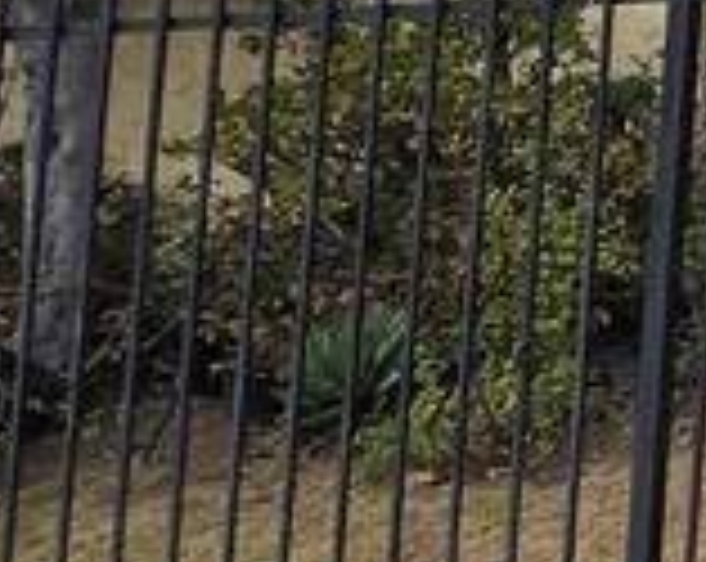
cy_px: -90
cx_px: 1889
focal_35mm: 83
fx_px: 1731
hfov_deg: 13.2
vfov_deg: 17.7
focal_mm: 1.7
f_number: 2.2
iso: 25
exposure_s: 1/591
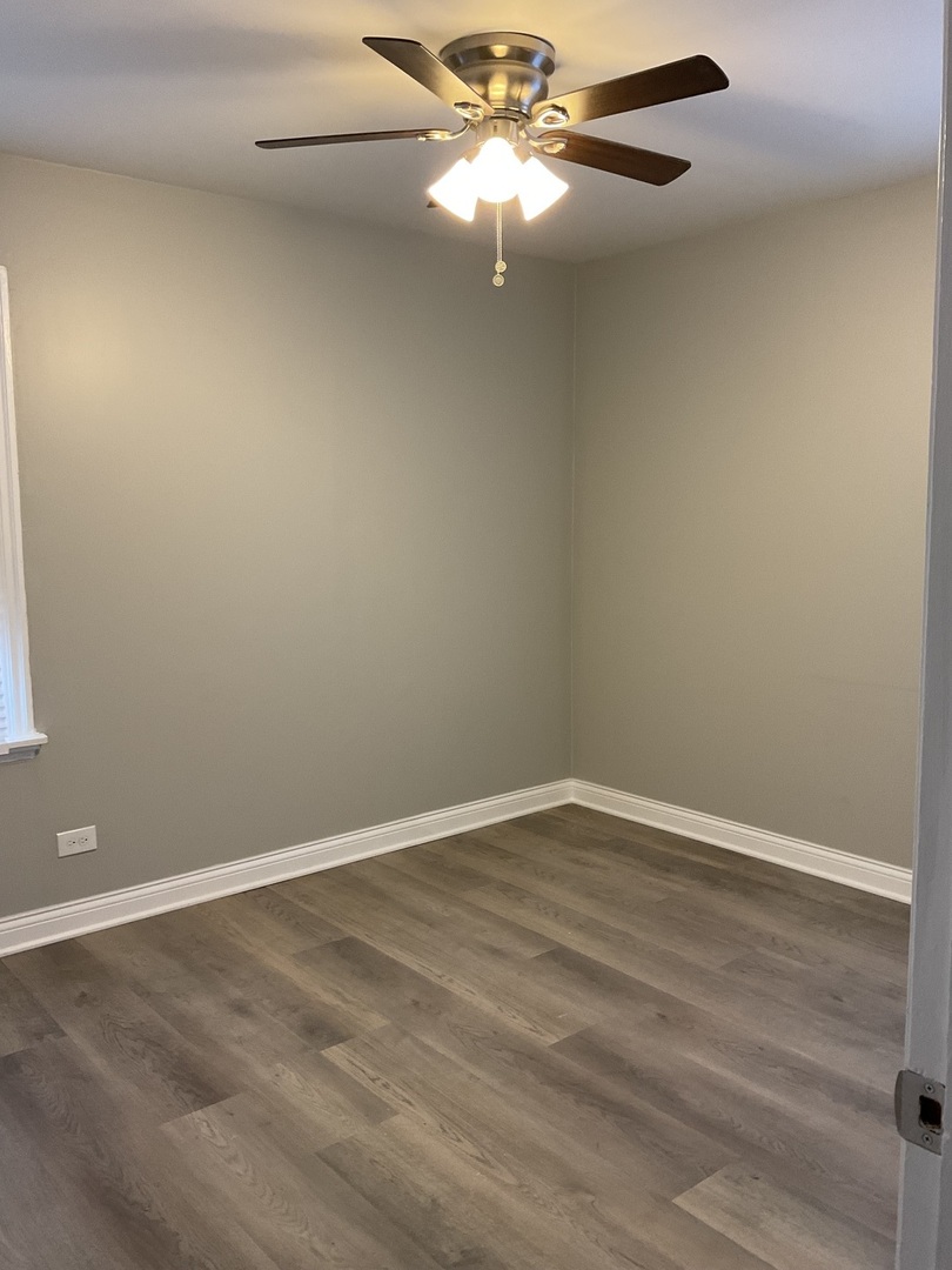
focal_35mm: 29
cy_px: 635
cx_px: 476
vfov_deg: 61.7
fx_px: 1063
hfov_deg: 48.2
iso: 100
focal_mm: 3
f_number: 1.8
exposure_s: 1/60
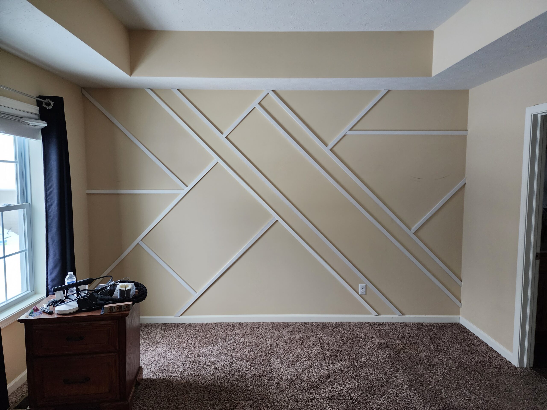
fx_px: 363
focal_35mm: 23
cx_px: 274
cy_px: 205
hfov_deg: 73.9
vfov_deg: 58.9
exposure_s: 1/60
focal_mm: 6.4
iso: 500
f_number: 1.8
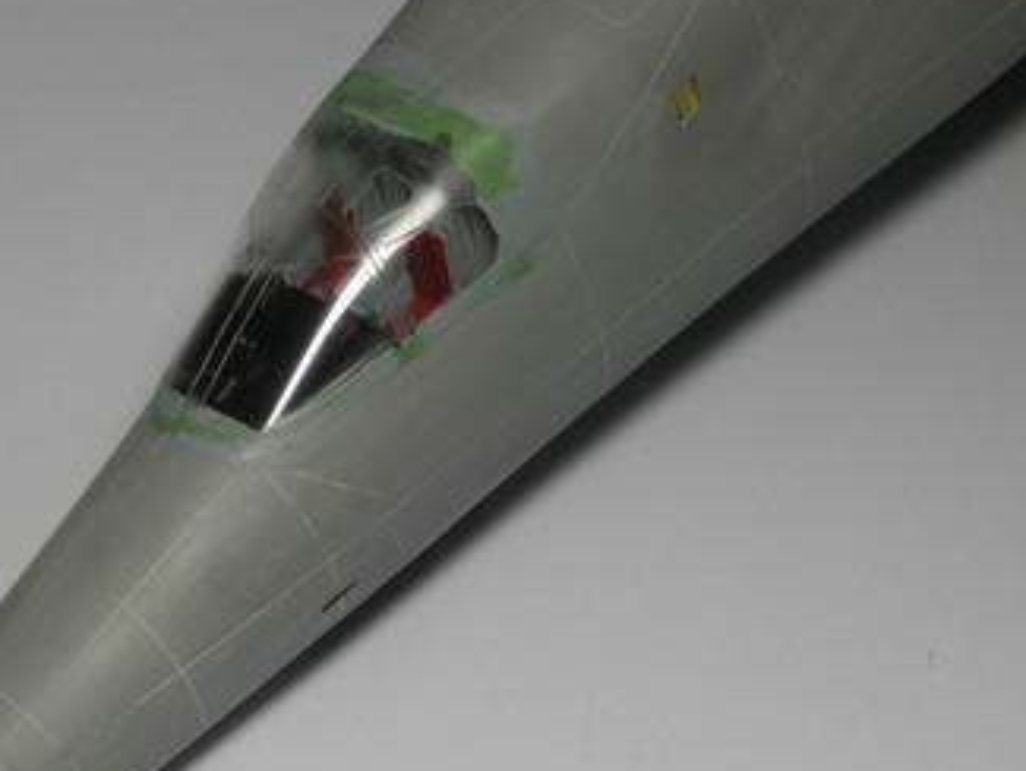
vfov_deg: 14.4
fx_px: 3054
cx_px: 379
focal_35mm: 103
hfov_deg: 19.0
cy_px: 447
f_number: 3.5
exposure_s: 1/61.4
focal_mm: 11.9
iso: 82
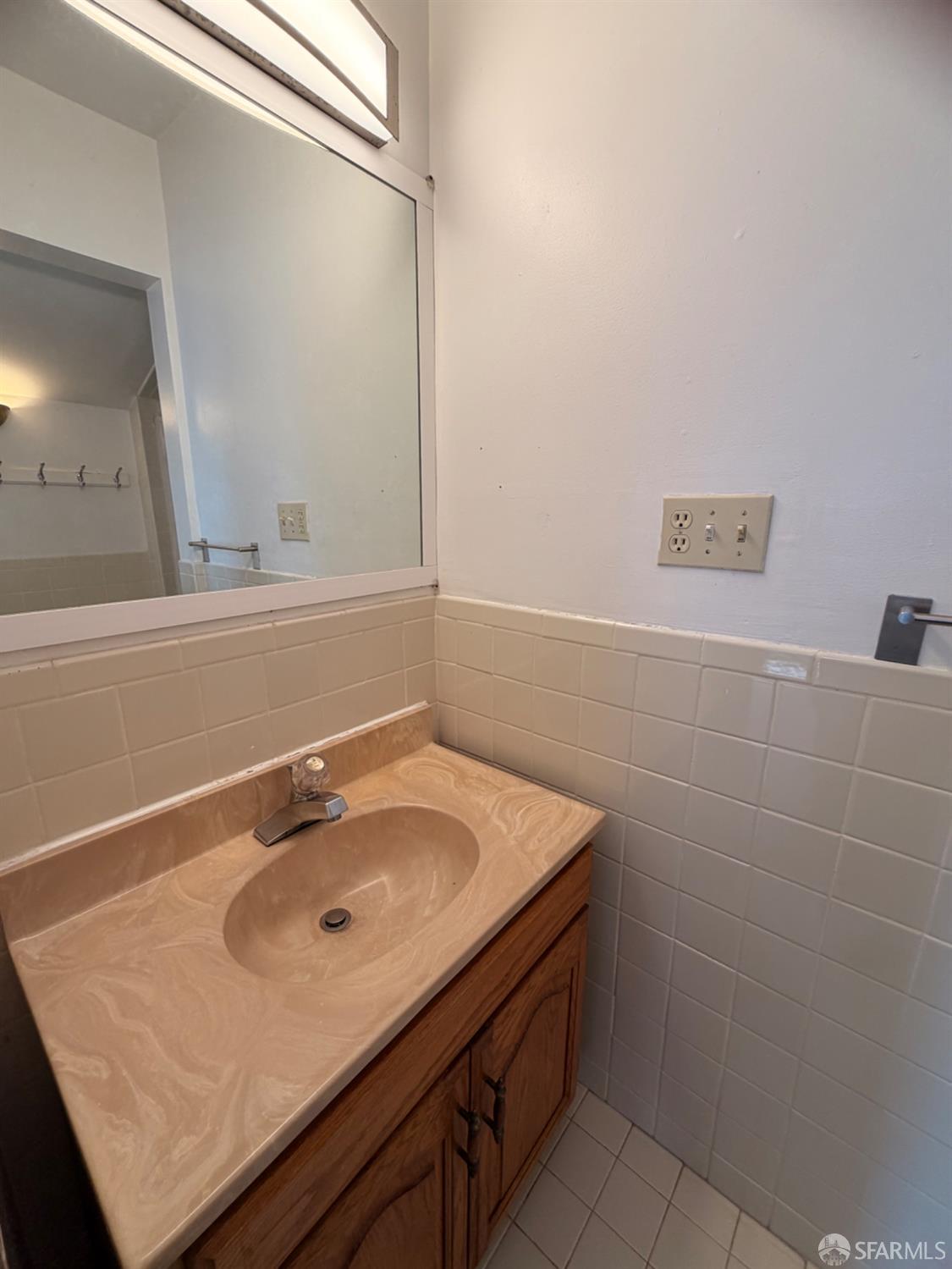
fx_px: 513
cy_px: 634
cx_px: 476
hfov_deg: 85.7
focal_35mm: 14
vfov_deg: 102.0
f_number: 2.2
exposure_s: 1/120
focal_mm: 2.22
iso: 100
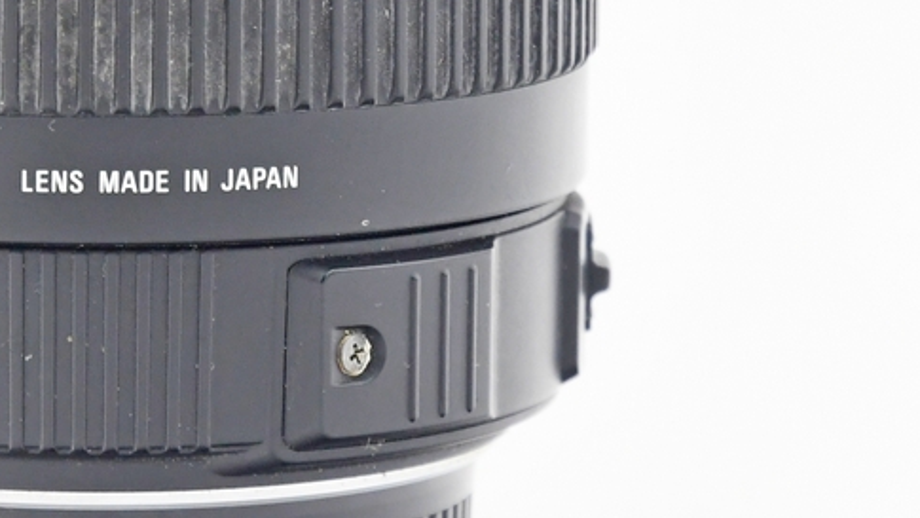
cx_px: 93
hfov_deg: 6.7
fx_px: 7832
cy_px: -161
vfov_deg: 3.8
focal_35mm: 321
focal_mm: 66
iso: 1250
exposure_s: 1/160
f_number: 7.1
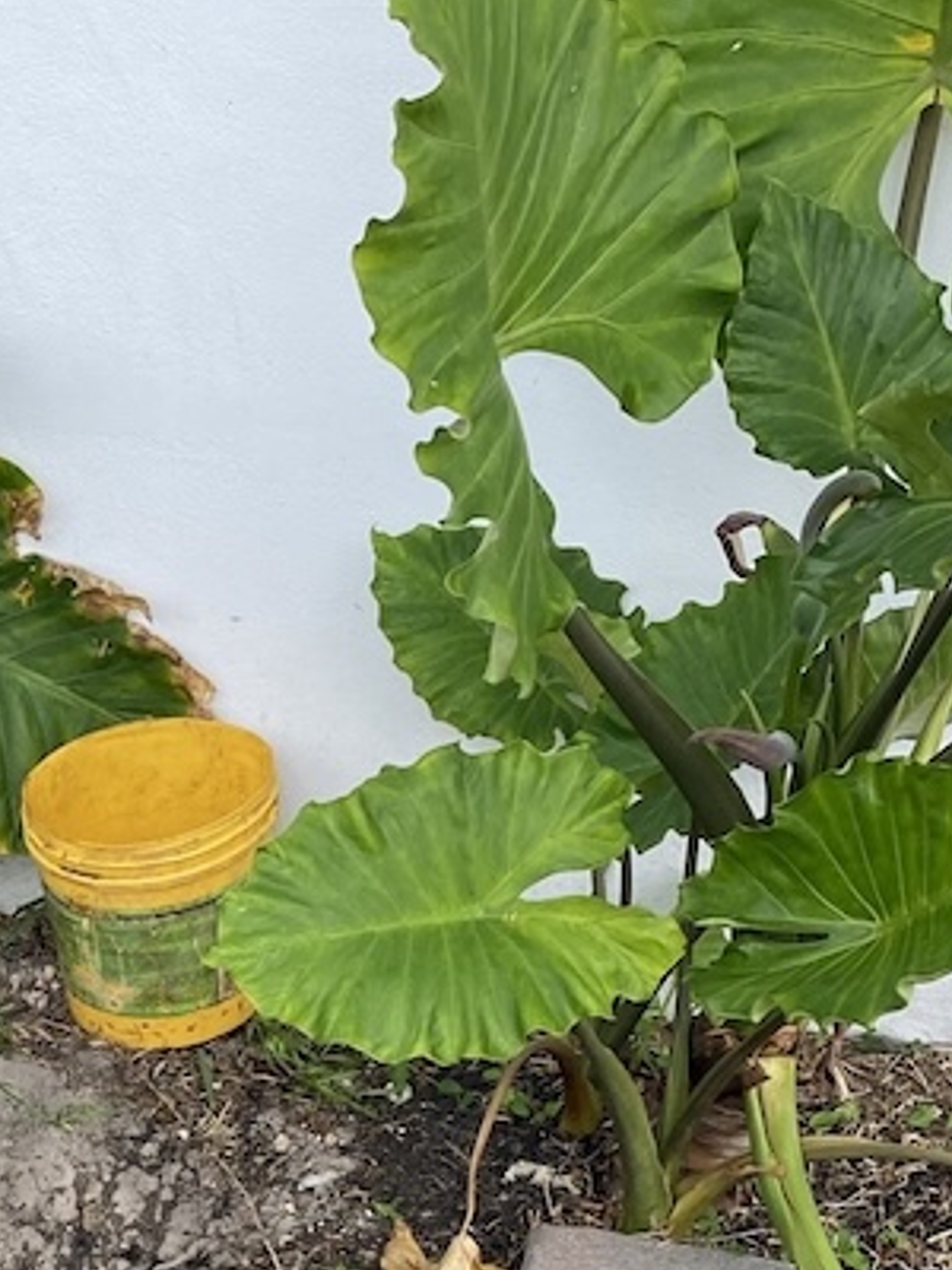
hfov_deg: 17.9
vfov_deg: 24.0
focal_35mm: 78
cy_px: 1245
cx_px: -216
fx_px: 2860
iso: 32
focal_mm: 4.25
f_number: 1.8
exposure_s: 1/562
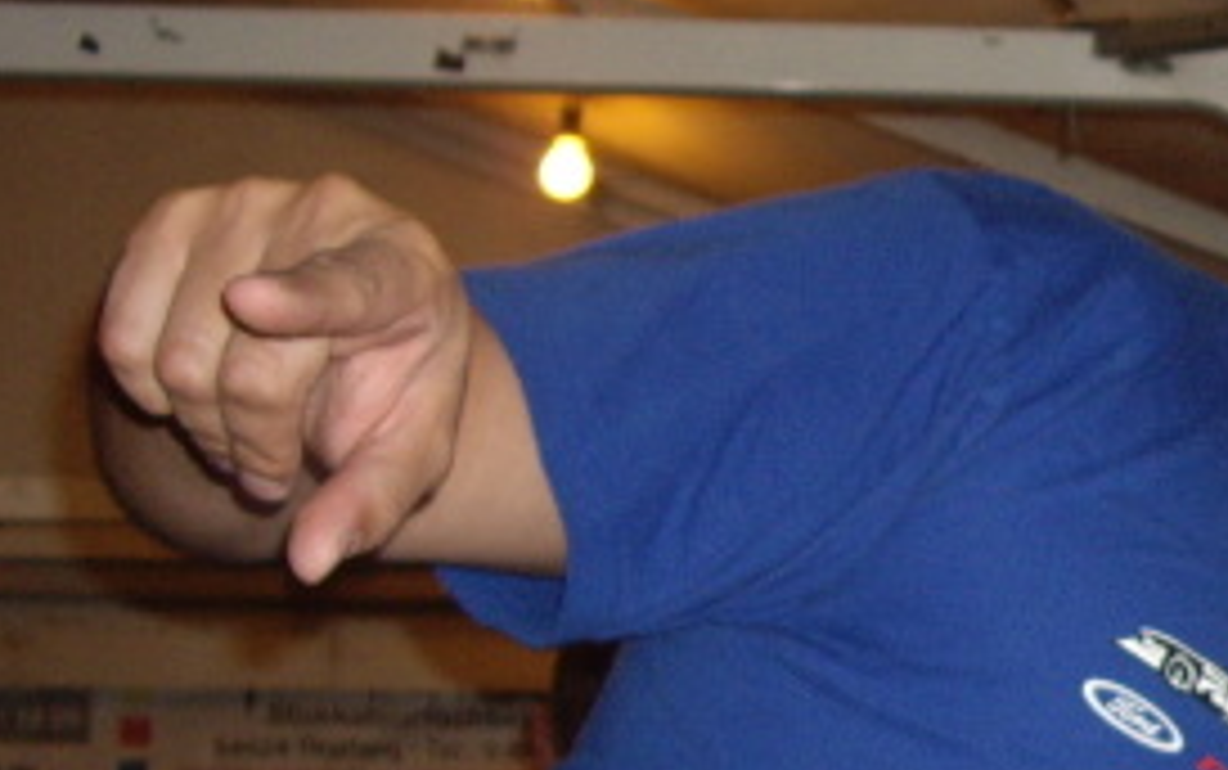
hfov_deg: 16.5
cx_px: 1682
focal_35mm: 118
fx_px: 3952
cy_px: 756
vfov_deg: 11.0
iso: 200
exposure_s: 1/40
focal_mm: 7.9
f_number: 2.8
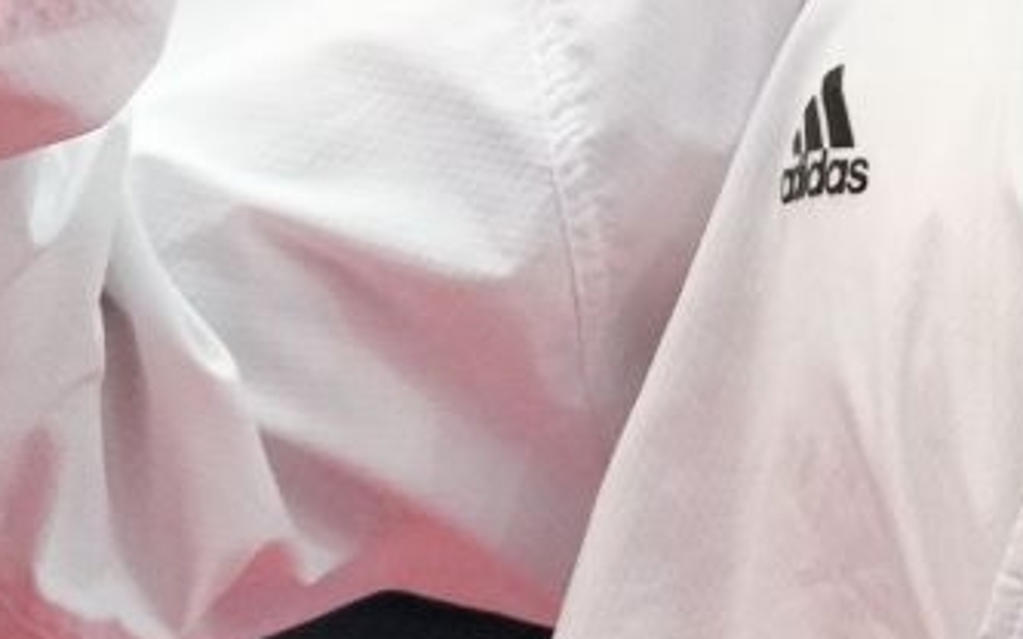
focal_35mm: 579
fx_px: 16140
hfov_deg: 3.6
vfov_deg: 2.3
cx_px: 1472
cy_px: -445
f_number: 2.8
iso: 6400
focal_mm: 70
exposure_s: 1/1000
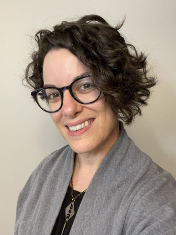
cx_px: 88
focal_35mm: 30
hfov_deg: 46.8
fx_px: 203
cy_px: 118
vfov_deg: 60.0
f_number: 2.2
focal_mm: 2.7
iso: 320
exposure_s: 1/60
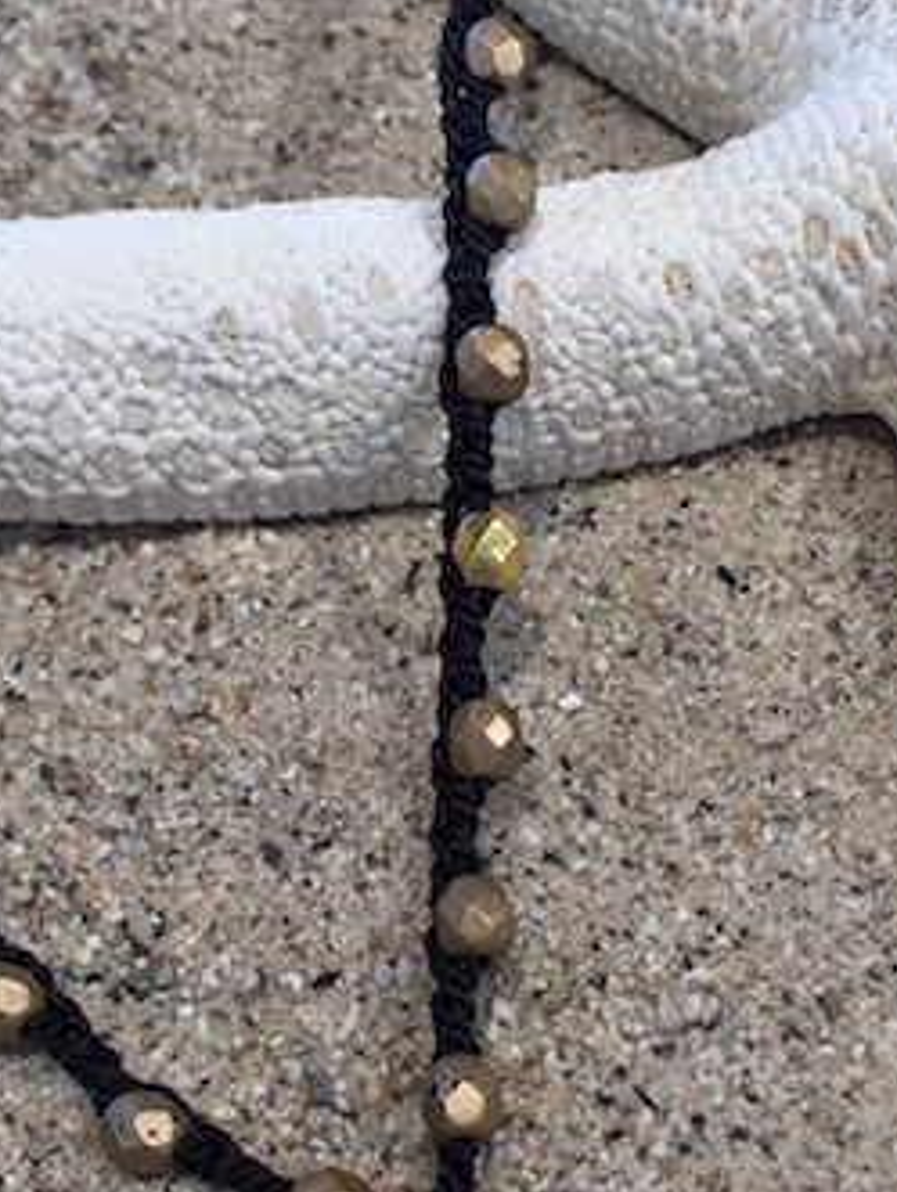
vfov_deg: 27.6
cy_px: 796
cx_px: 360
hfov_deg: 21.0
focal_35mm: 70
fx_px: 2414
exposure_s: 1/120
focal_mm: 4.15
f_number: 2.2
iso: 50
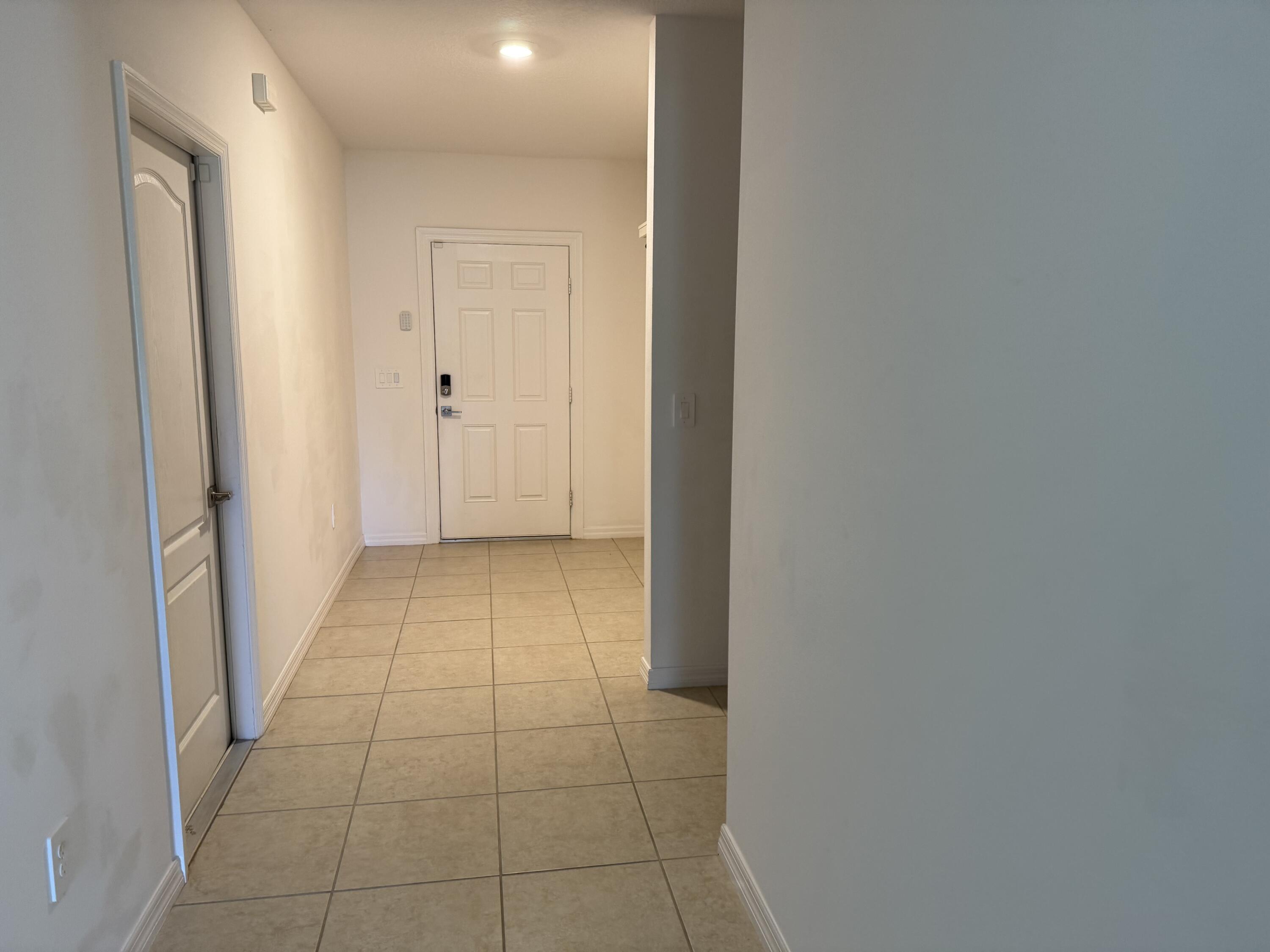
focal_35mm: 24
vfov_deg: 56.8
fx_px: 881
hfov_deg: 71.6
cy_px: 476
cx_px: 635
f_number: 1.78
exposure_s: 1/60
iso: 160
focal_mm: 6.76
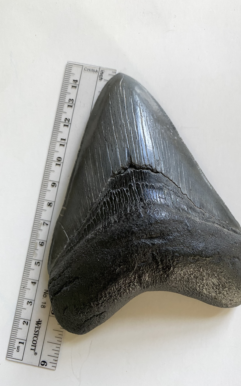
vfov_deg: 68.4
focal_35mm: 27
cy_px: 195
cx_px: 136
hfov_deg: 45.9
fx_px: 284
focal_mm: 4.25
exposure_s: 1/64
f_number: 1.8
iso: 125
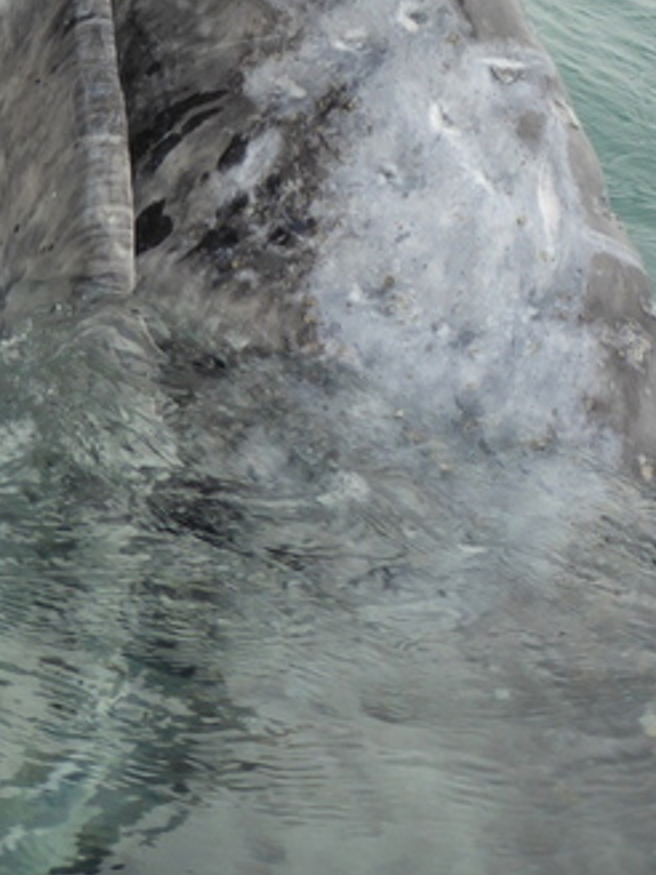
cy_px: -40
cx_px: 85
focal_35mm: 124
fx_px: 3133
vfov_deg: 15.5
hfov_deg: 11.9
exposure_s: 1/250
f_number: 4.1
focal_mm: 9
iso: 100
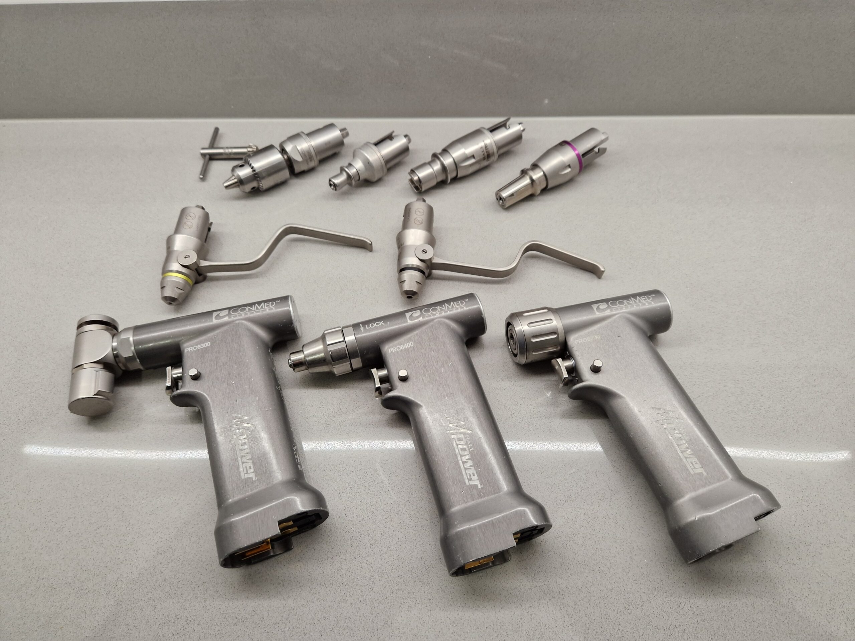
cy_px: 320
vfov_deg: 58.9
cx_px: 428
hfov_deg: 73.9
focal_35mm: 23
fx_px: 568
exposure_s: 1/180
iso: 160
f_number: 1.8
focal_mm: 5.4
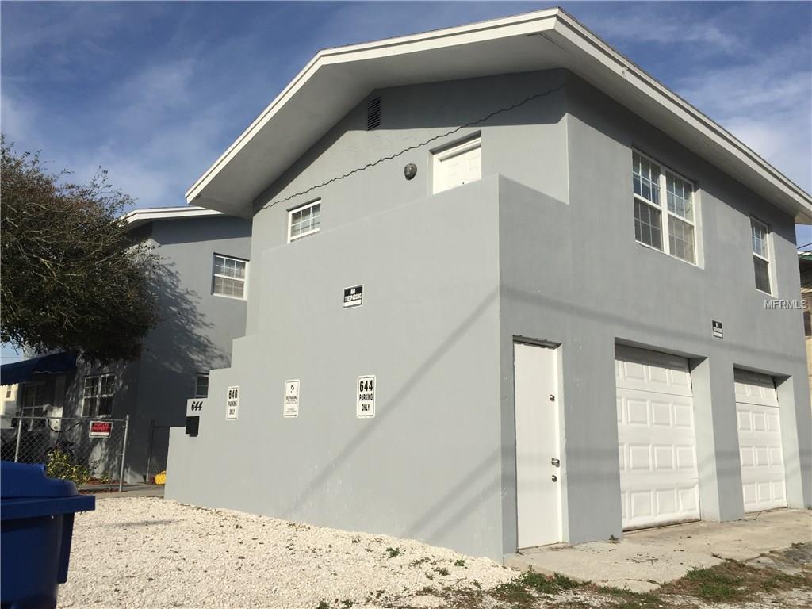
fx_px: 680
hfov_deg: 61.7
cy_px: 304
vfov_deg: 48.2
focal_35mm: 29
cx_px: 406
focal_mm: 4.15
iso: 32
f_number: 2.2
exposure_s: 1/3049
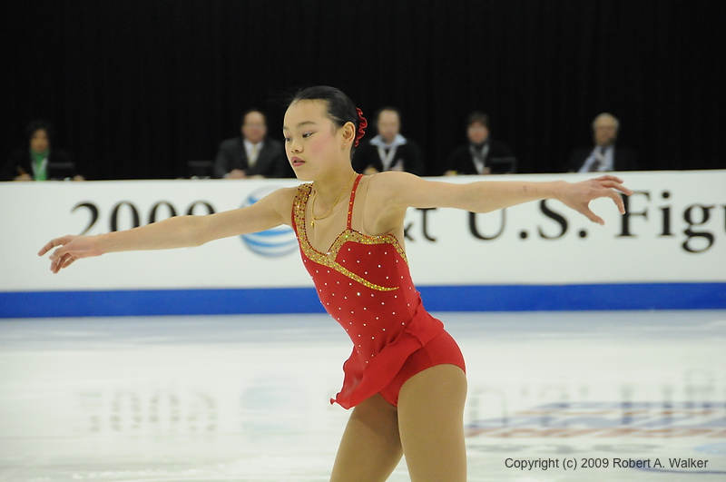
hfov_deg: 12.2
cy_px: 241
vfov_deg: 8.1
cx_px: 363
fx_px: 3383
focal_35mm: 168
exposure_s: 1/640
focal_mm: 112
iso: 3200
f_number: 5.6
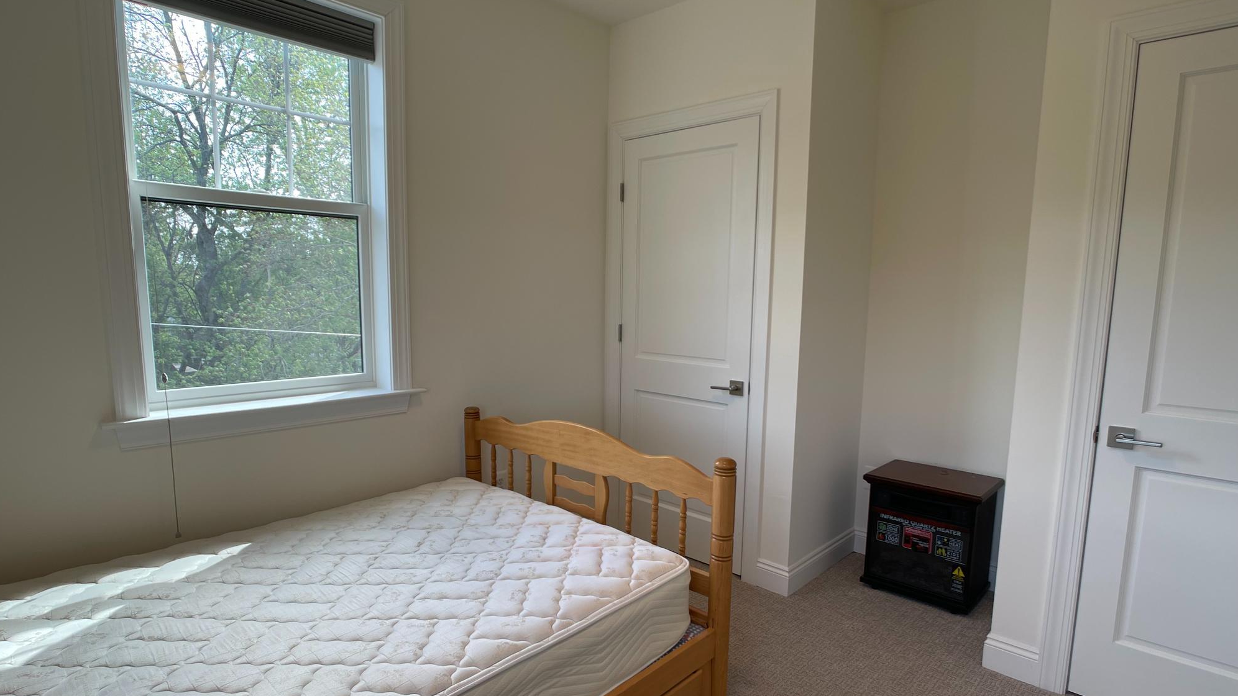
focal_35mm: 28
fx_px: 919
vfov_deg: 41.5
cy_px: 363
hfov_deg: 67.9
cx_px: 609
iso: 32
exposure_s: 1/133
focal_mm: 5.1
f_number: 1.6
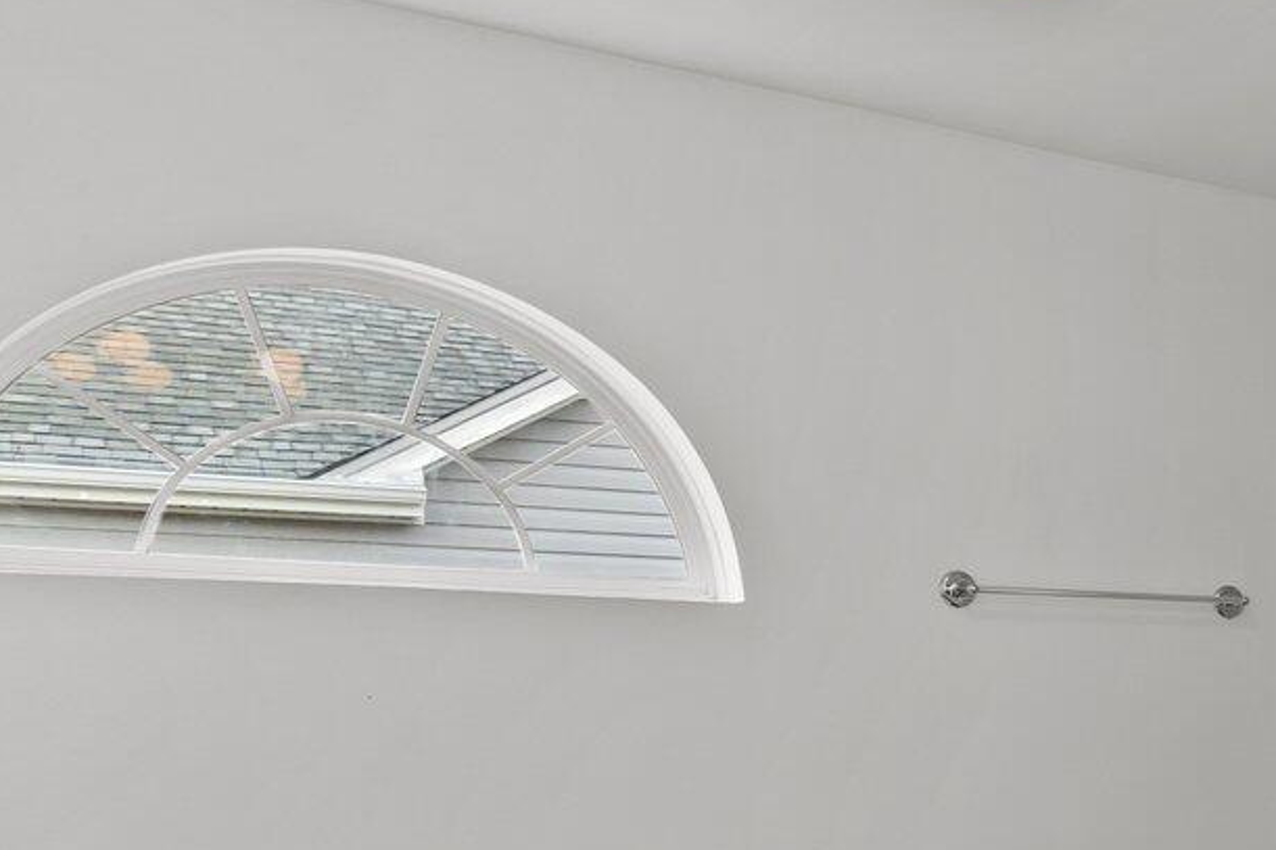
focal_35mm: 57
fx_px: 2020
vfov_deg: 23.2
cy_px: 765
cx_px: 1932
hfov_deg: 25.7
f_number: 5
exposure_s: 1/25
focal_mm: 17
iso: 1000
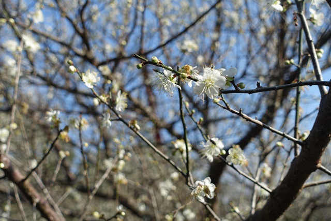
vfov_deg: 28.7
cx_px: 166
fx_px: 432
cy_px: 110
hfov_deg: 41.9
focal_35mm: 47
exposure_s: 1/100
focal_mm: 17.27
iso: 125
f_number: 4
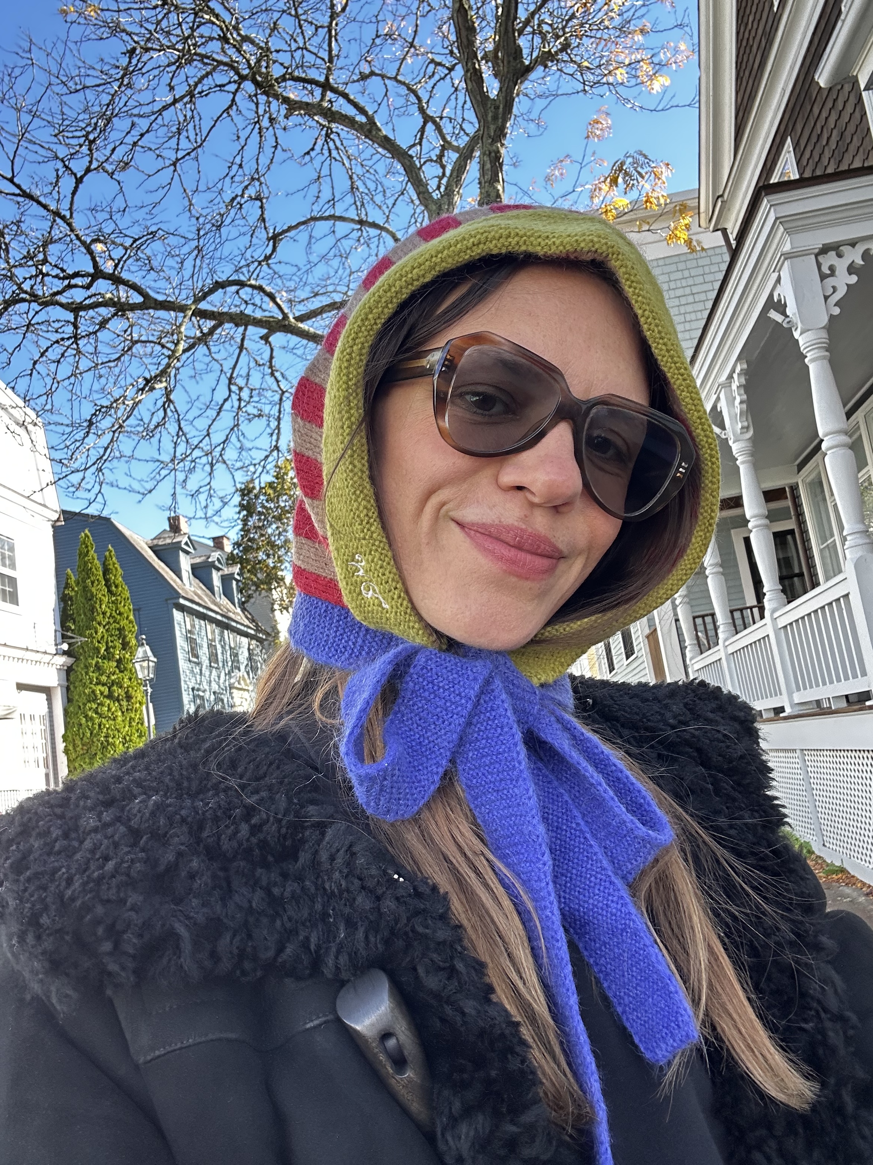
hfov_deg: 46.8
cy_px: 582
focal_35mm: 30
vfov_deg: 60.0
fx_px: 1009
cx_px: 436
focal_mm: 2.69
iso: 40
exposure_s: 1/121
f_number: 1.9
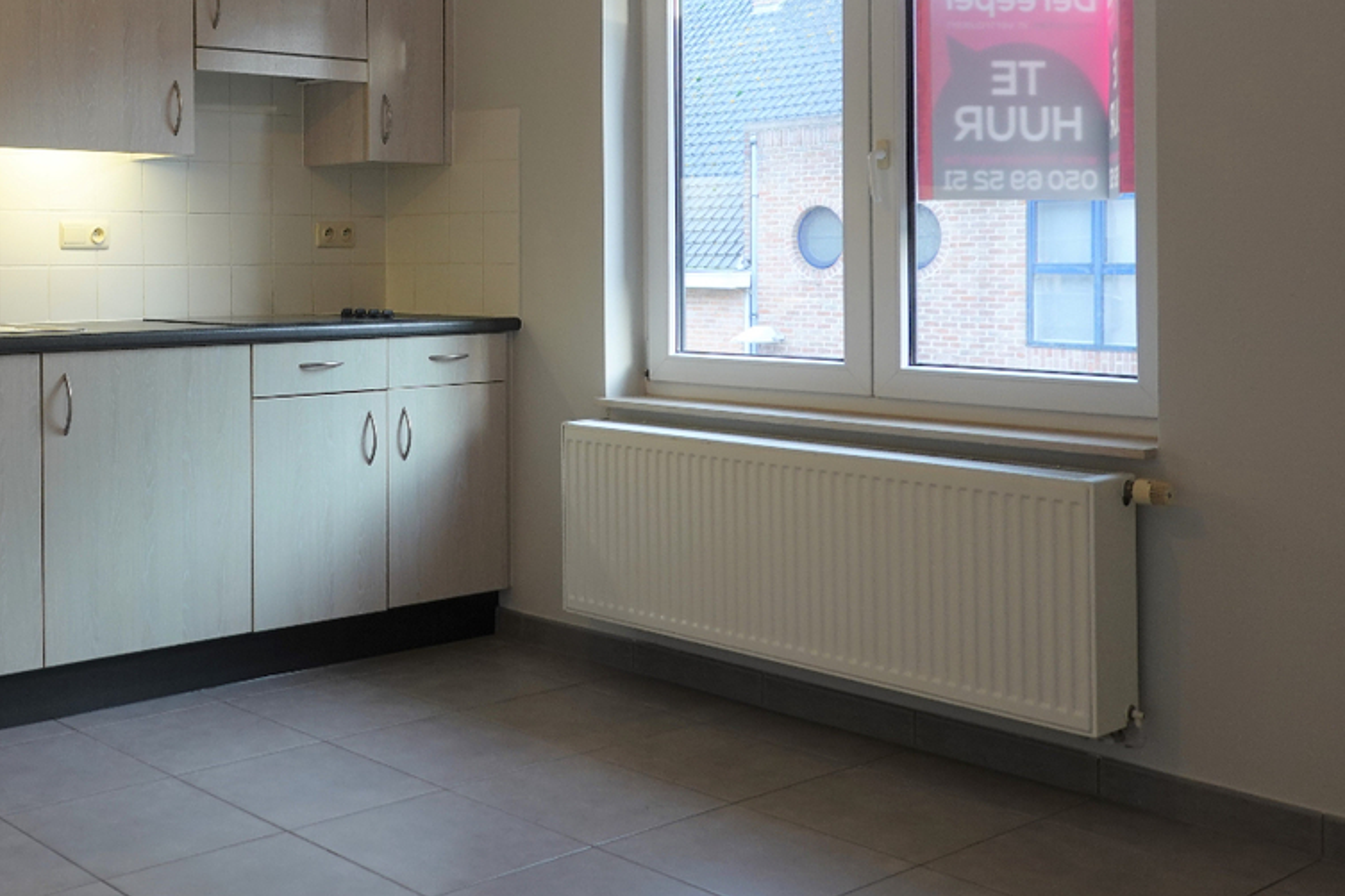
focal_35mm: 43
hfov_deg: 43.3
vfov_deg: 30.8
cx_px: 268
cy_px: 259
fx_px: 1606
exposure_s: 1/30
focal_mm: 9
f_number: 2.8
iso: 125
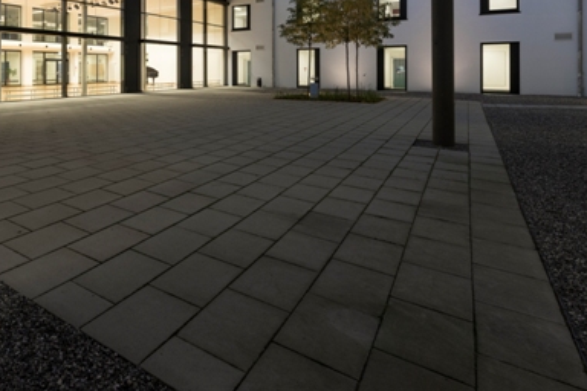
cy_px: 69
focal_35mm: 25
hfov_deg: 66.3
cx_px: 136
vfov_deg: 48.0
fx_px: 408
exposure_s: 1/3
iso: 320
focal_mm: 15
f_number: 8
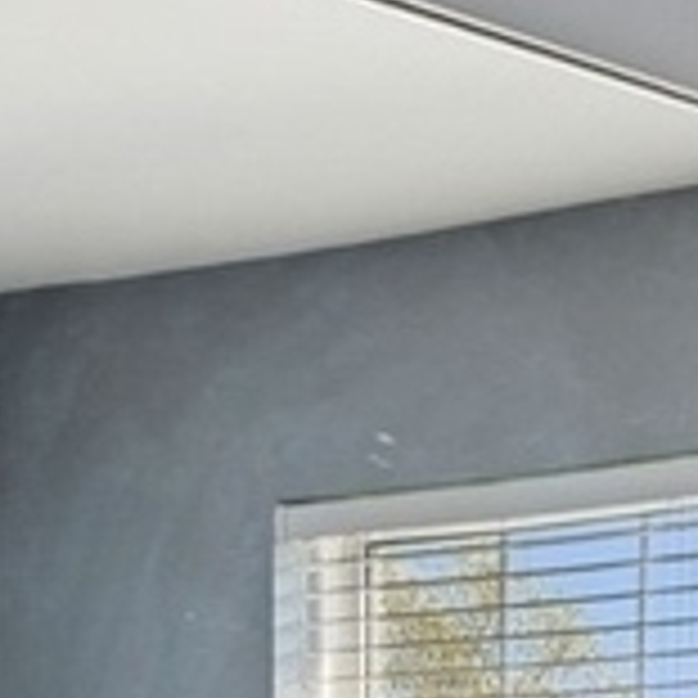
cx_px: 1889
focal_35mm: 169
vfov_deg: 9.6
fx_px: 3855
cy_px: 1432
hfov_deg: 8.9
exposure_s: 1/60
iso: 400
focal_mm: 19
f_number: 8
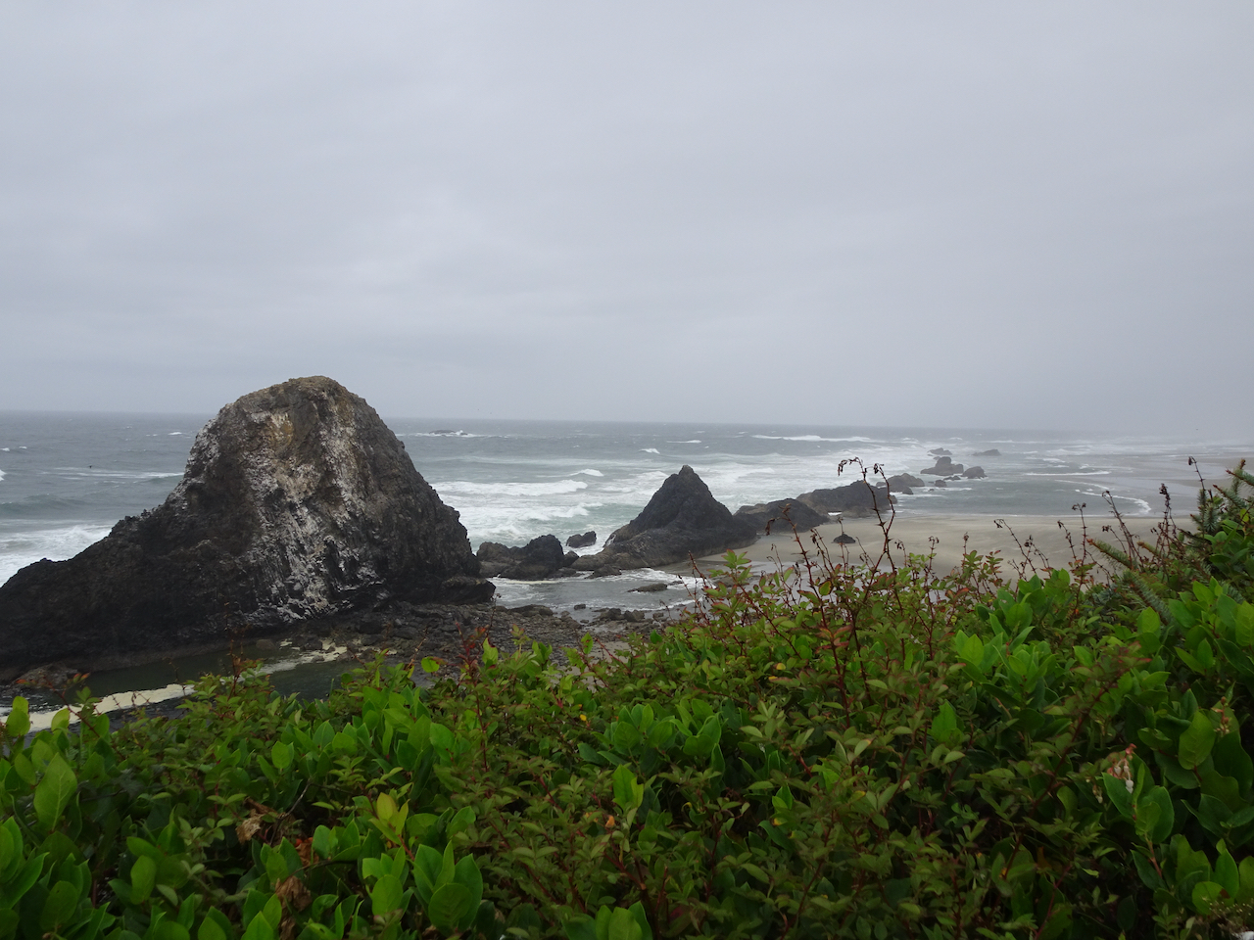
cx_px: 627
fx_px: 1159
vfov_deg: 44.2
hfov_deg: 56.8
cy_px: 470
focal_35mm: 32
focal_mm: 5.43
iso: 80
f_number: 4
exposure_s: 1/200
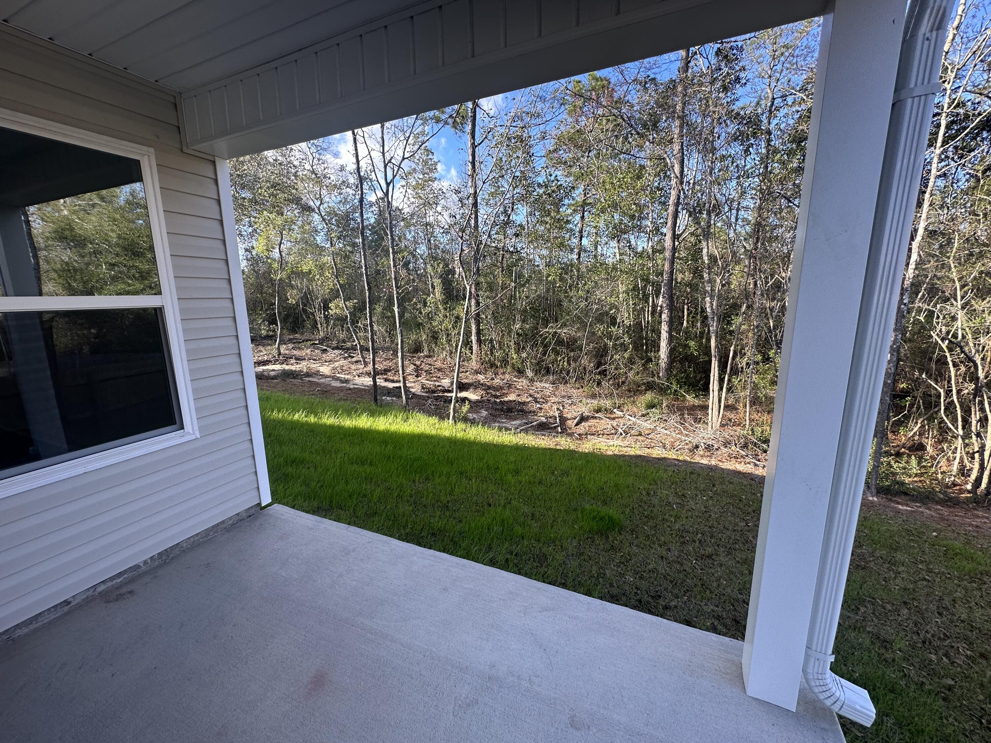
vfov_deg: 85.7
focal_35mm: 14
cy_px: 372
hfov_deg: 102.1
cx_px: 496
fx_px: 401
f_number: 2.2
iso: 40
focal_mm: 2.22
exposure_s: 1/284
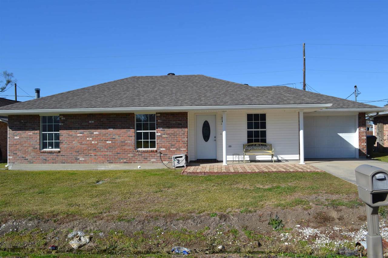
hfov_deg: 61.9
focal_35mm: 30
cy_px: 129
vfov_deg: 43.6
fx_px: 323
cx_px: 194
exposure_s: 1/250
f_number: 8
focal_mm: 20
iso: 100
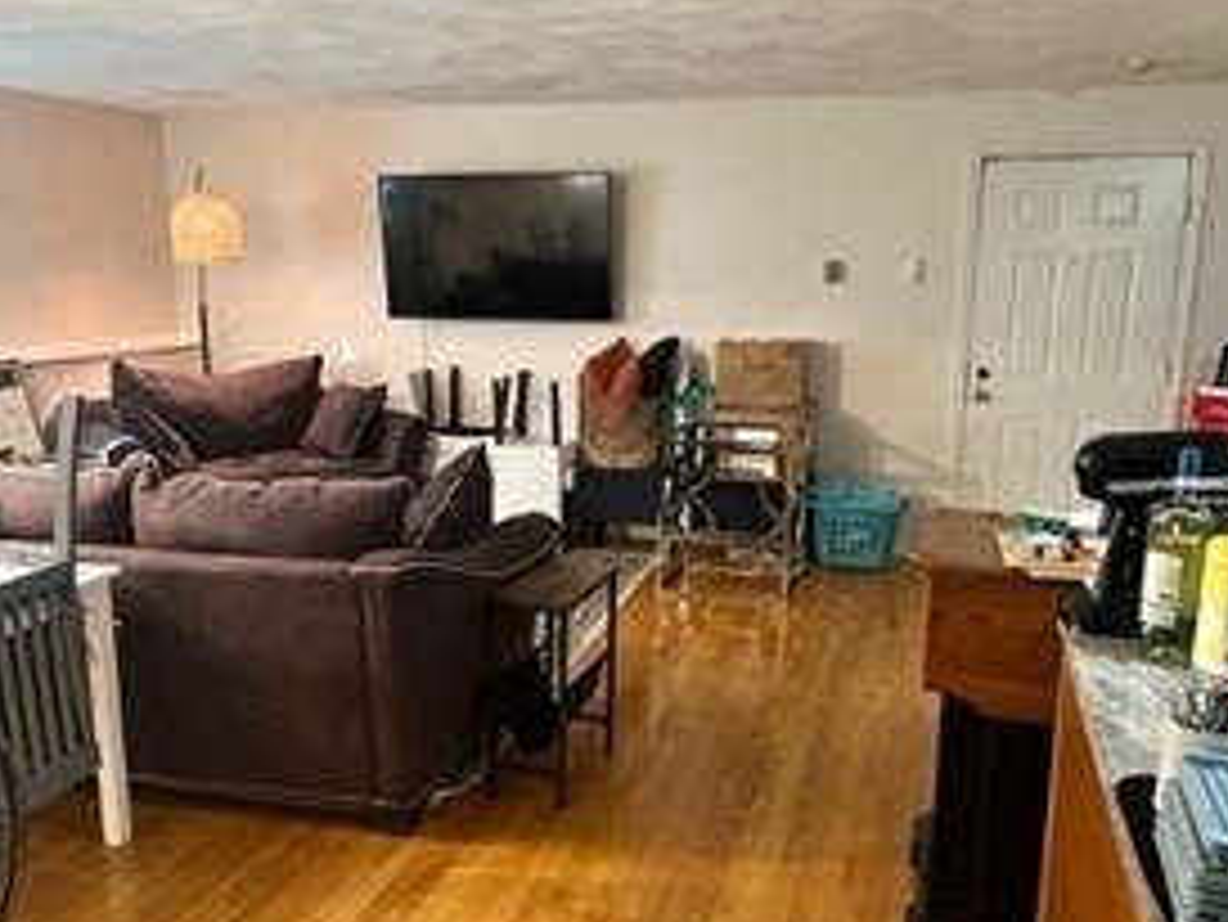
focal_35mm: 33
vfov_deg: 42.9
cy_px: 526
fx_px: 1171
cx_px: 594
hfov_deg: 55.3
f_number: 1.5
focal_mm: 5.7
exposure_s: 1/40
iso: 640
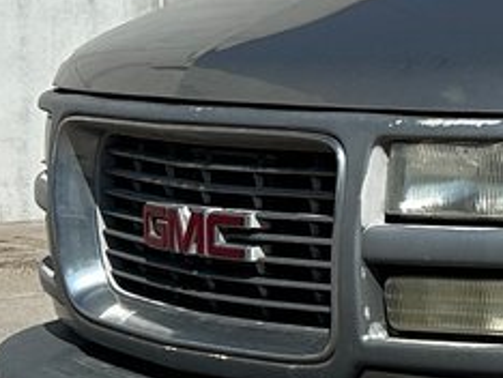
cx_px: 1102
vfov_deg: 9.6
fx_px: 2255
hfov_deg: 11.2
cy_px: 50
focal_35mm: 155
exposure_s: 1/8929
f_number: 1.78
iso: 80
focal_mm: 6.86
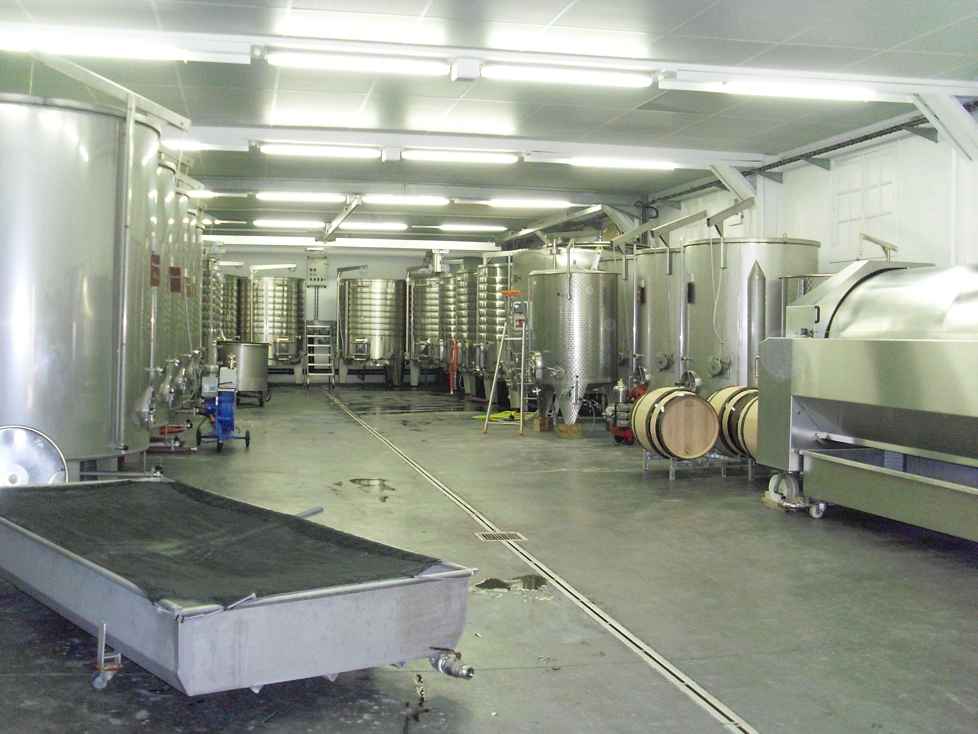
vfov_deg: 37.7
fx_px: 1074
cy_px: 367
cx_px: 489
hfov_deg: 49.0
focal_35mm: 38
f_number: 3
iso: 400
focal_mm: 6.3
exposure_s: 1/45
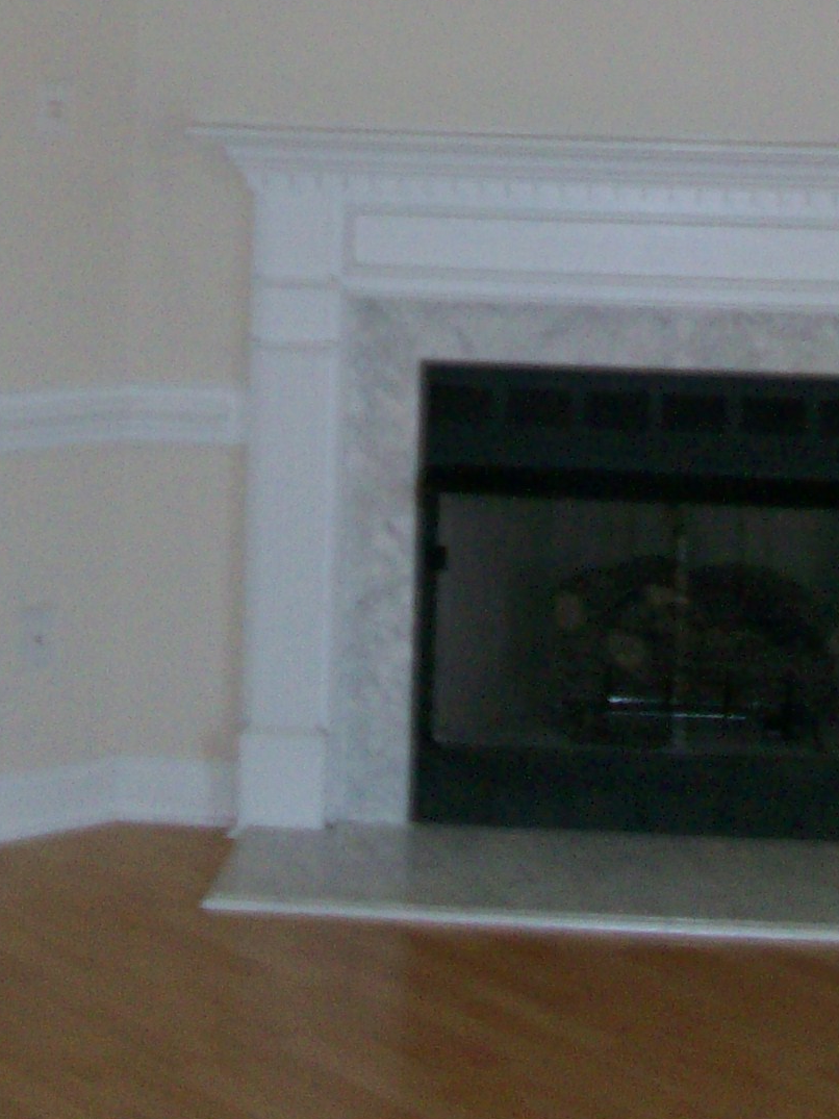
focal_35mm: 82
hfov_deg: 17.9
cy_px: -149
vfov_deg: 22.3
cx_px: 576
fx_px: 2650
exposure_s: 1/60
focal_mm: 5.7
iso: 160
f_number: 2.8
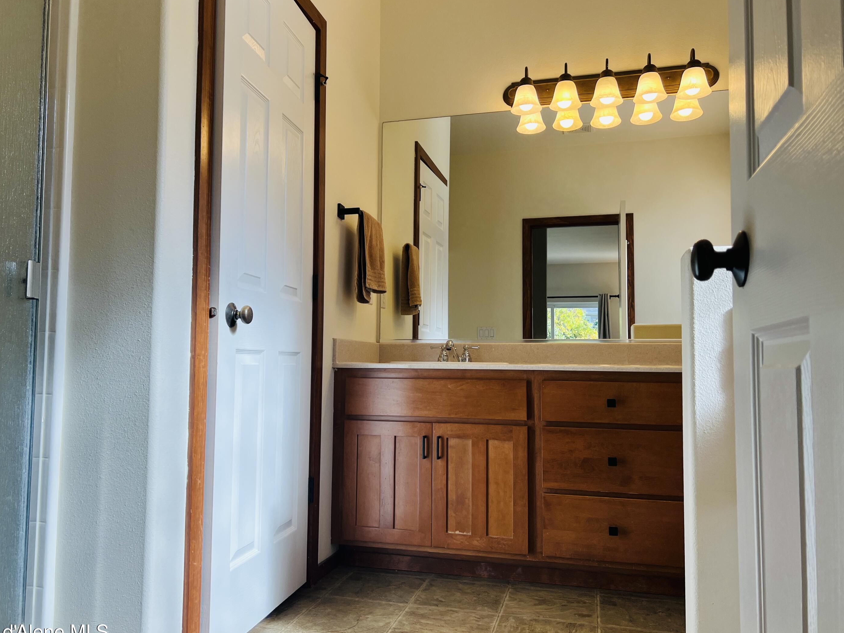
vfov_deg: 49.7
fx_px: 683
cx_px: 398
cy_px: 322
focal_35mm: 28
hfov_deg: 63.4
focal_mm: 5.7
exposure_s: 1/493
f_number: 1.5
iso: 50
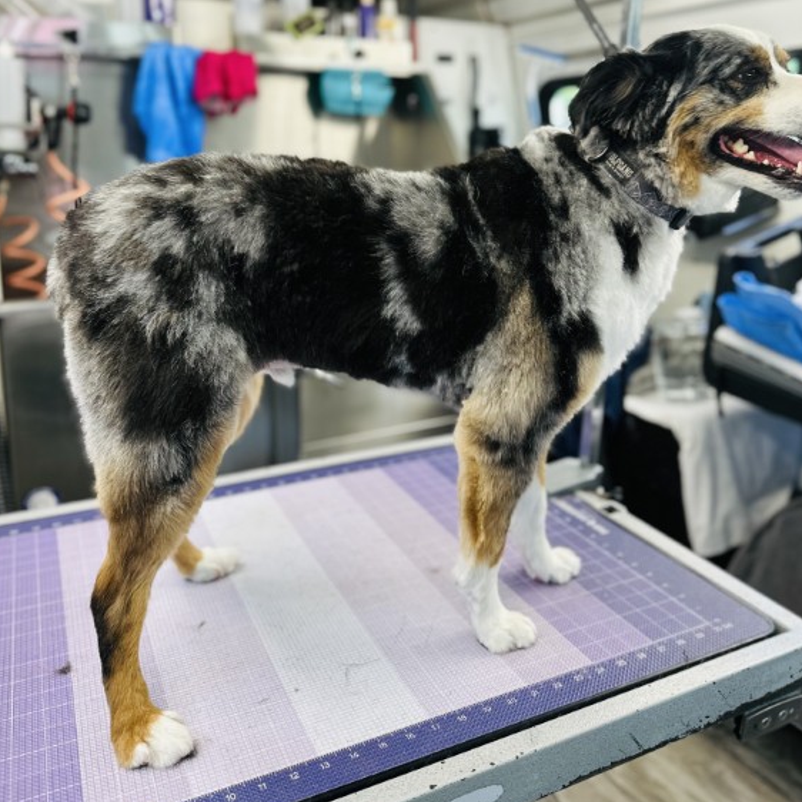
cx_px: 397
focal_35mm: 29
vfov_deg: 54.6
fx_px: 760
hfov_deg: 55.6
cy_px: 271
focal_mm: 6.86
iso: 100
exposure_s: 1/122
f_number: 1.78
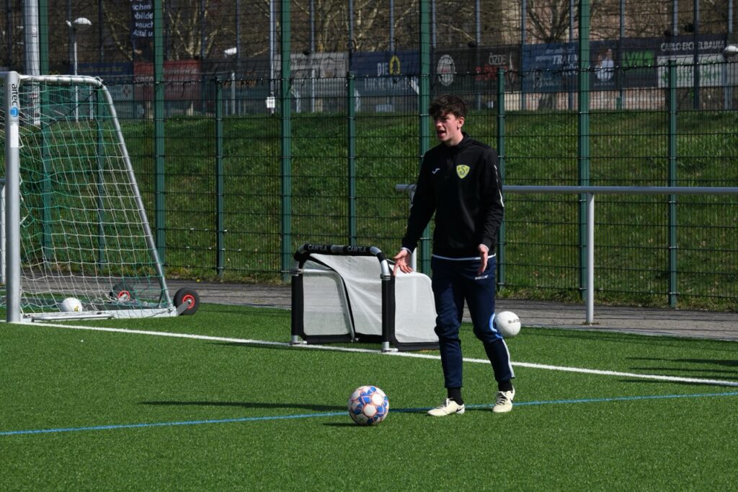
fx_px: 3381
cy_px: 246
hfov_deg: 12.5
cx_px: 369
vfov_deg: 8.3
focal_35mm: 165
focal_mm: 165
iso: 1250
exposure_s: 1/1250
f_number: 16
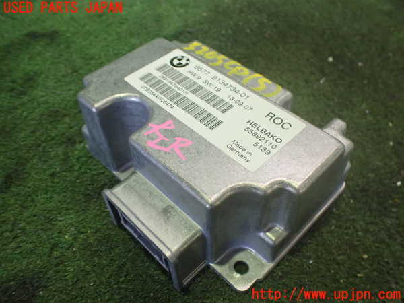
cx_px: 202
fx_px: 350
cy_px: 152
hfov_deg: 60.0
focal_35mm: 30
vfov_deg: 46.8
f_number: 2.3
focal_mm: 5.4
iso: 800
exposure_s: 1/80
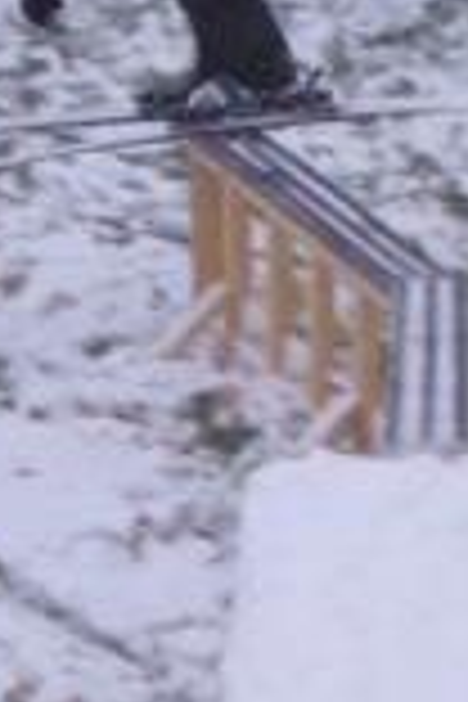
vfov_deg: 6.6
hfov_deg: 4.4
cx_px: 333
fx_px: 6103
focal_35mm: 313
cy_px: 310
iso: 400
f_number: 5
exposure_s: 1/25
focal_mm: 17.4
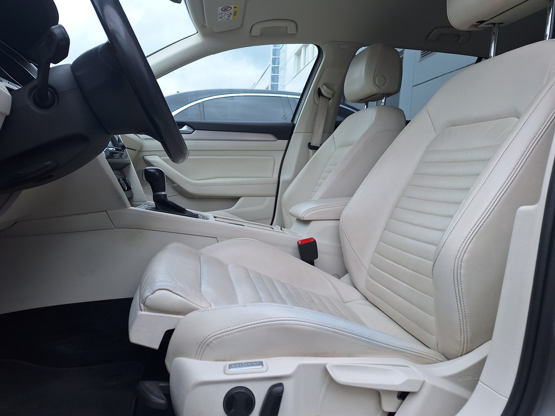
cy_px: 208
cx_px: 278
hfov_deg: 73.9
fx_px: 369
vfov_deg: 58.9
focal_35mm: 23
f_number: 1.8
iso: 40
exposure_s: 1/414
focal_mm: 5.54
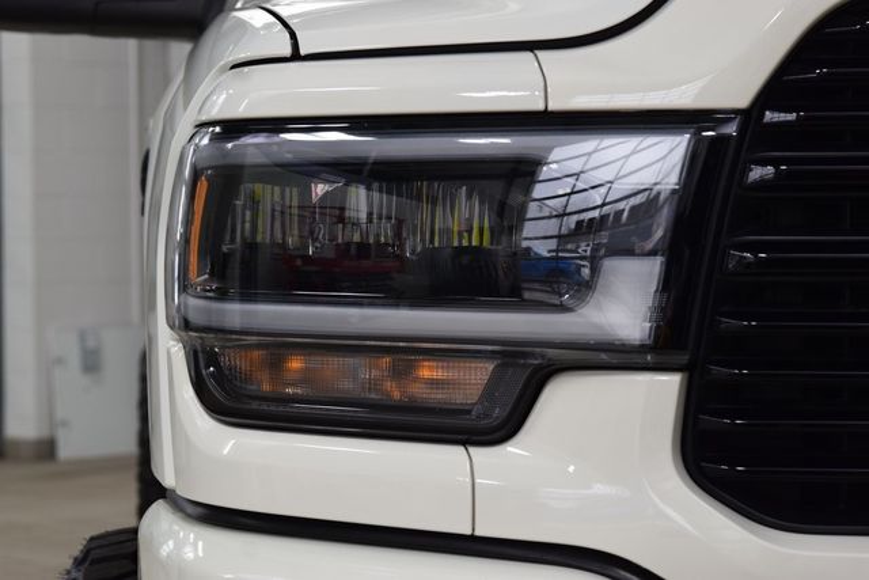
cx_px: 434
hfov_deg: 19.5
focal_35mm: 105
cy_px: 290
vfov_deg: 13.0
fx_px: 2535
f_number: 7.1
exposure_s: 1/30
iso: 640
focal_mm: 70
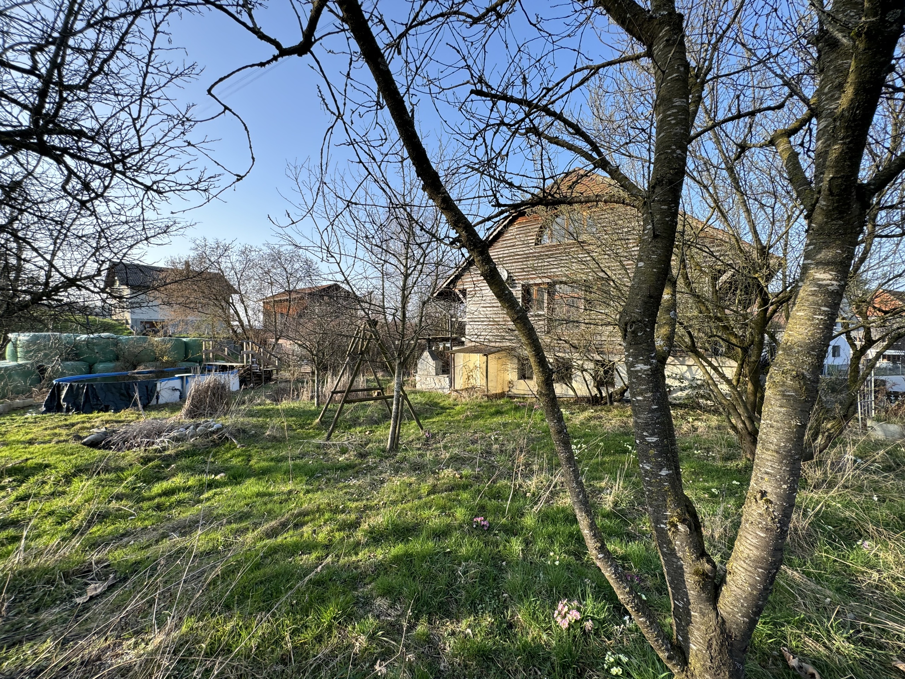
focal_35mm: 14
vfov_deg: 85.7
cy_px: 340
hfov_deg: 102.1
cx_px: 452
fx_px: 366
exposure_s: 1/222
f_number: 2.2
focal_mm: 2.22
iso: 40
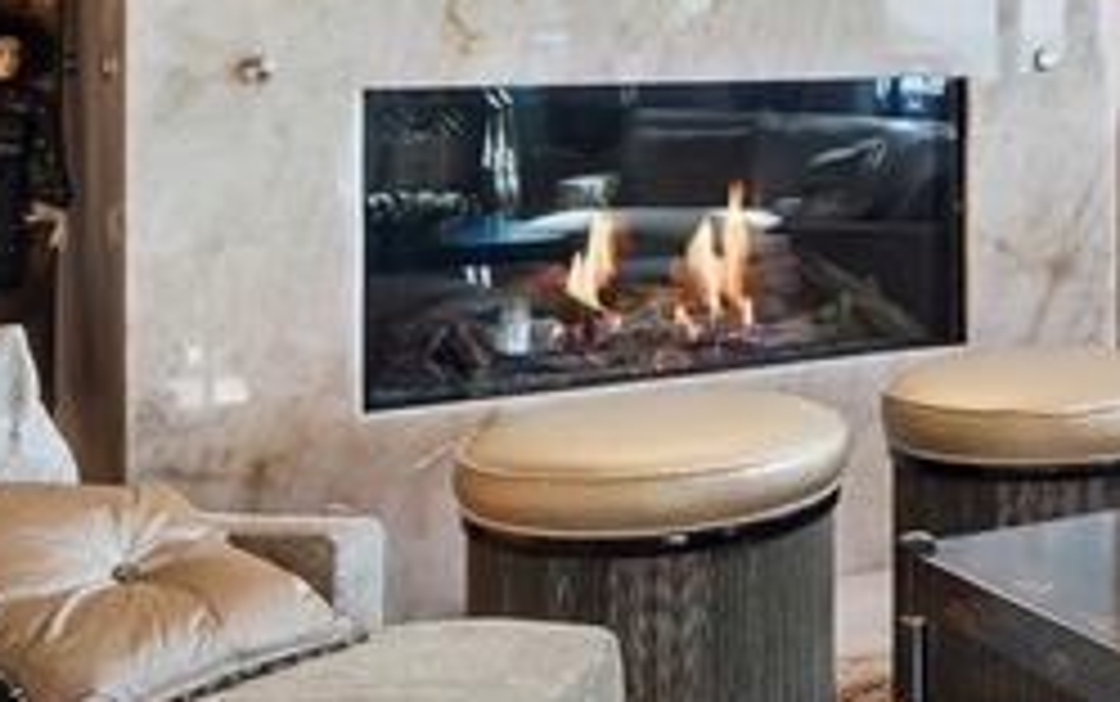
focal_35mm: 61
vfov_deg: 21.0
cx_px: 1300
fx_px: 1863
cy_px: 108
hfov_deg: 29.4
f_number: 11
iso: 200
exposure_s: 1/3
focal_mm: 7
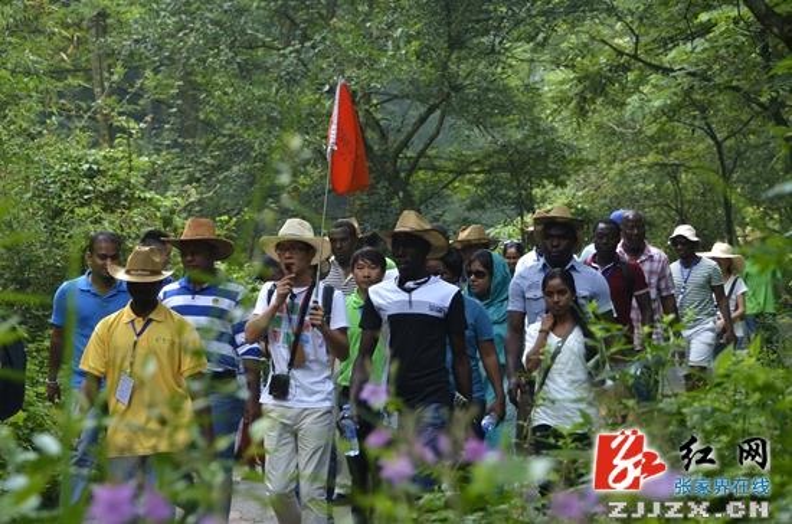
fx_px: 2799
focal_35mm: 128
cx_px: 396
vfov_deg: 10.7
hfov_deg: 16.1
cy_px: 262
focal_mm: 85
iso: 320
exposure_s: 1/200
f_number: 5.3
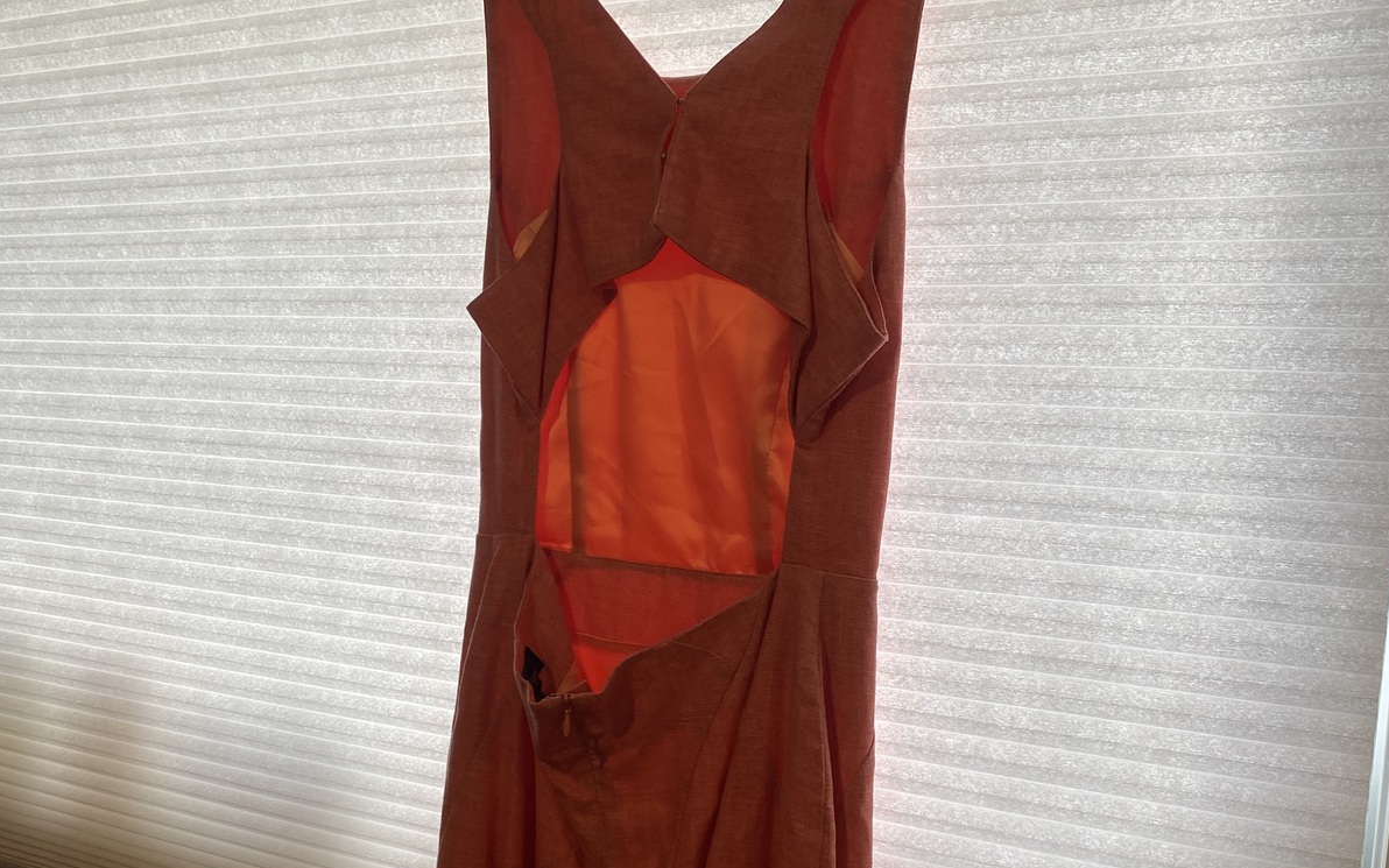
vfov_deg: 34.0
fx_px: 1401
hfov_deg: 52.7
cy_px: 597
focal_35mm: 37
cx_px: 698
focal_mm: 4.25
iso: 50
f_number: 1.8
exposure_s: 1/100
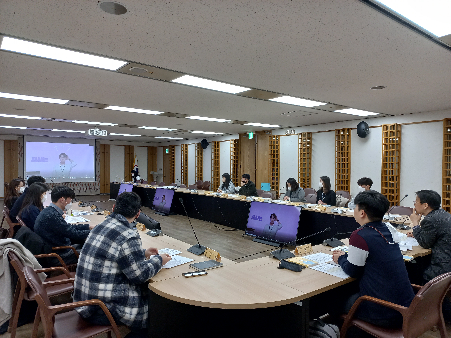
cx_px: 226
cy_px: 169
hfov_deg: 69.4
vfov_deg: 54.9
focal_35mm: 25
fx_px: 326
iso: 80
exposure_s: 1/60
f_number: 1.8
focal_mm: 4.6
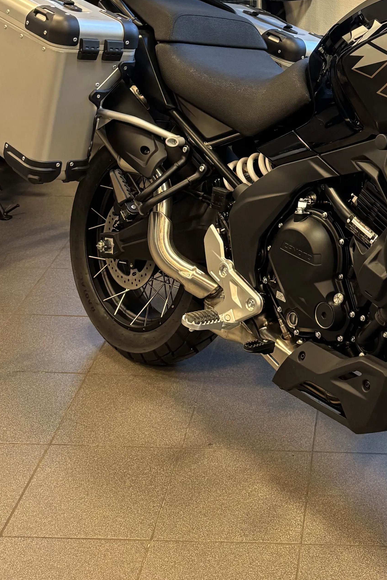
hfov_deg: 21.5
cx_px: 384
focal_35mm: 61
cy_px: 107
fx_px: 984
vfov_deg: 31.9
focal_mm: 5.96
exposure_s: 1/50
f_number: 1.6
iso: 160
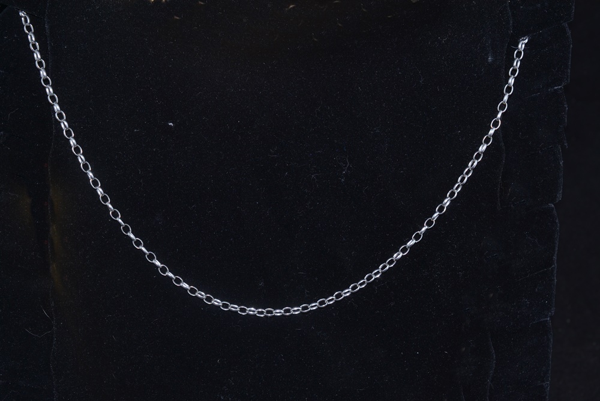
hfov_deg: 33.4
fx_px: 1000
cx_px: 300
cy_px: 200
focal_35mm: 60
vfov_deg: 22.6
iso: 100
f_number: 8
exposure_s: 1/60
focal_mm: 40
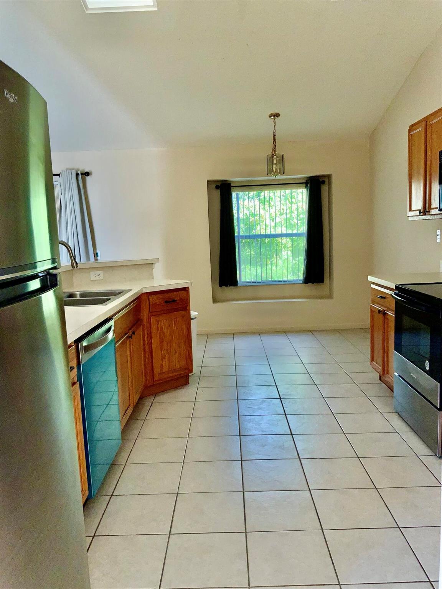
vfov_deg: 61.7
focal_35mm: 29
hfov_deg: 48.2
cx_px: 221
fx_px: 494
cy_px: 294
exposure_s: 1/125
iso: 16
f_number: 1.8
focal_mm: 3
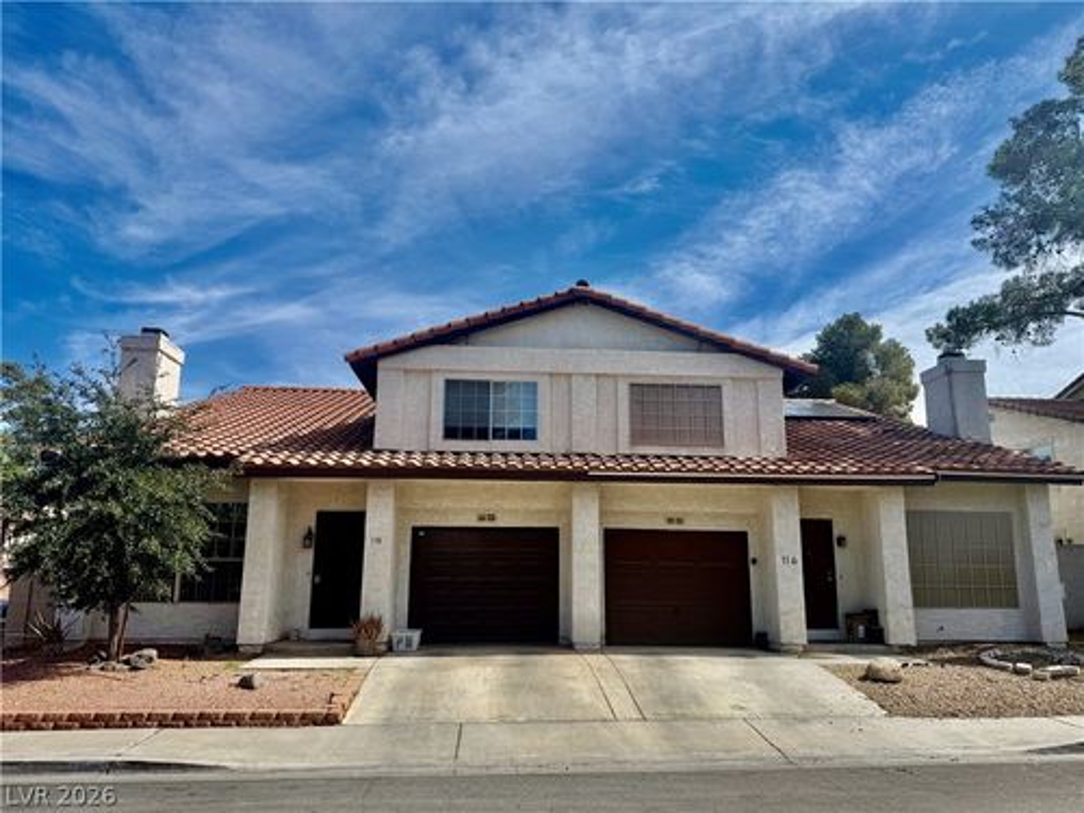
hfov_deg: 71.6
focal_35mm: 24
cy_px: 406
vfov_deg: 56.8
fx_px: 752
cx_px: 542
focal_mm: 6.76
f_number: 1.78
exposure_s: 1/6173
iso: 80
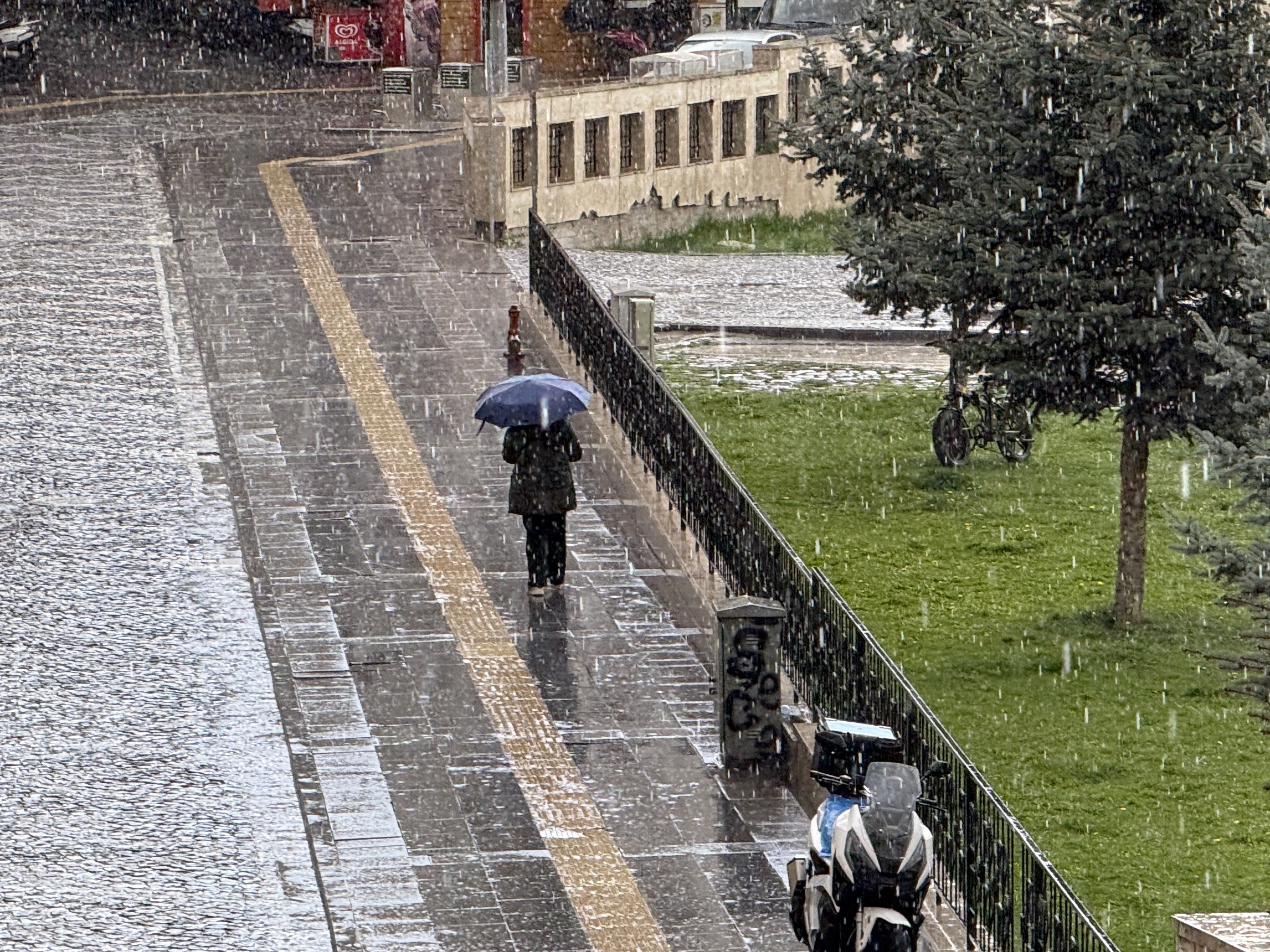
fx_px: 7742
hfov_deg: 9.4
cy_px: 402
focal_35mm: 211
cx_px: 600
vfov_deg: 7.0
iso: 64
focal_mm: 15.66
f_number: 2.8
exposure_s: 1/143
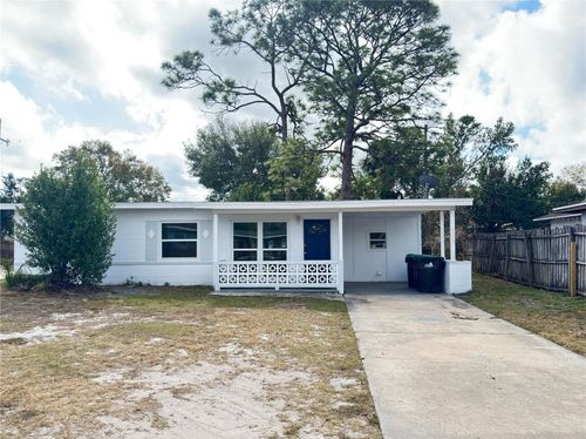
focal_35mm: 29
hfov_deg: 61.7
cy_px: 220
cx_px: 293
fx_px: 490
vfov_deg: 48.2
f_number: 1.78
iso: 100
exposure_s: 1/1538
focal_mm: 6.76
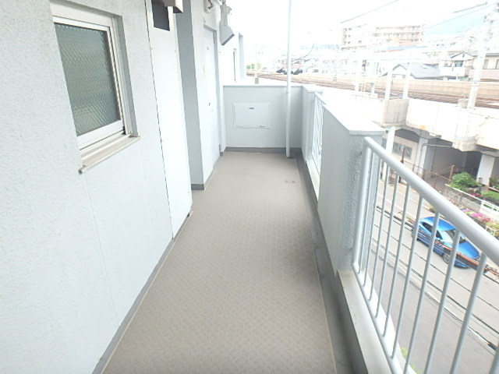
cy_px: 187
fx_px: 303
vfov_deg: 63.4
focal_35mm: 21
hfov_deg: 79.0
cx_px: 250
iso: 125
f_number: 3.5
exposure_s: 1/125
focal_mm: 3.7
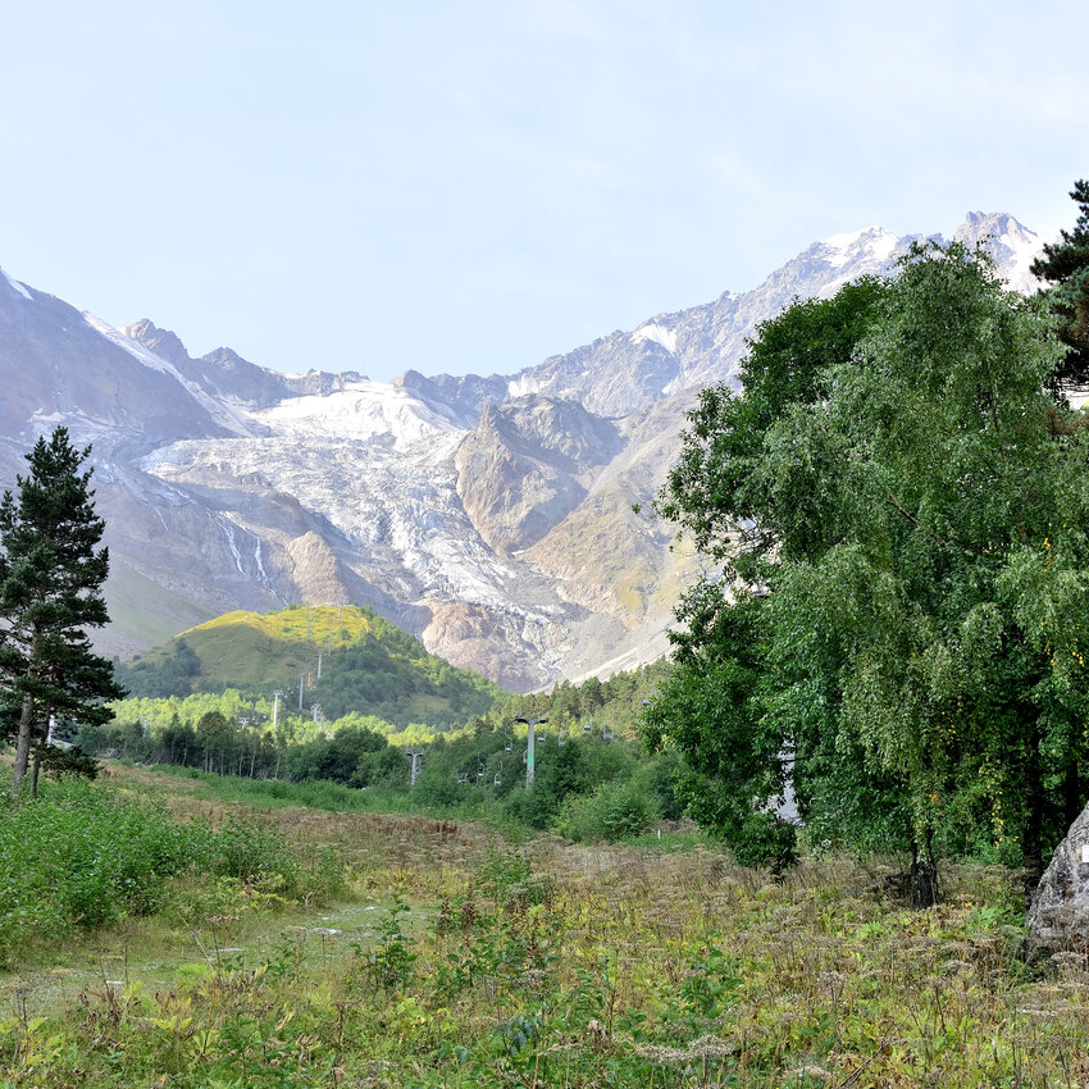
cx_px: 566
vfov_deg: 26.9
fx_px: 2278
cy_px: 544
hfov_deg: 26.9
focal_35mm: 64
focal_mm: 50
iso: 200
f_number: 11
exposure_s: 1/100
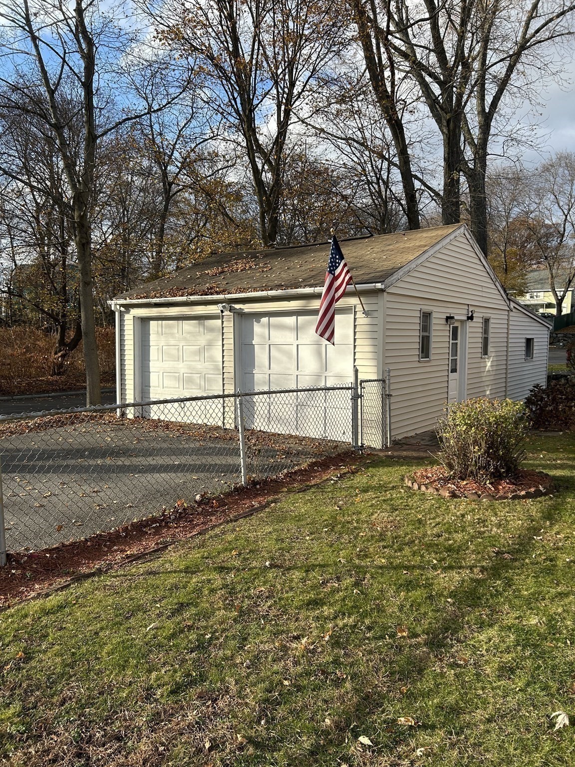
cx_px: 288
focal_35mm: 26
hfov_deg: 53.1
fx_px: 576
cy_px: 384
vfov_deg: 67.3
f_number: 1.5
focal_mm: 5.7
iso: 50
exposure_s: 1/1553
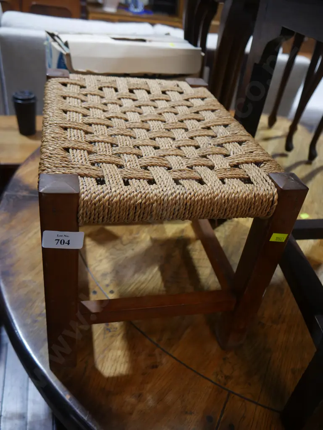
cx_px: 162
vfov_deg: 63.4
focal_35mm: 28
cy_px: 215
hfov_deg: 49.8
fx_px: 348
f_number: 3.5
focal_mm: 14
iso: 400
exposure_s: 1/60
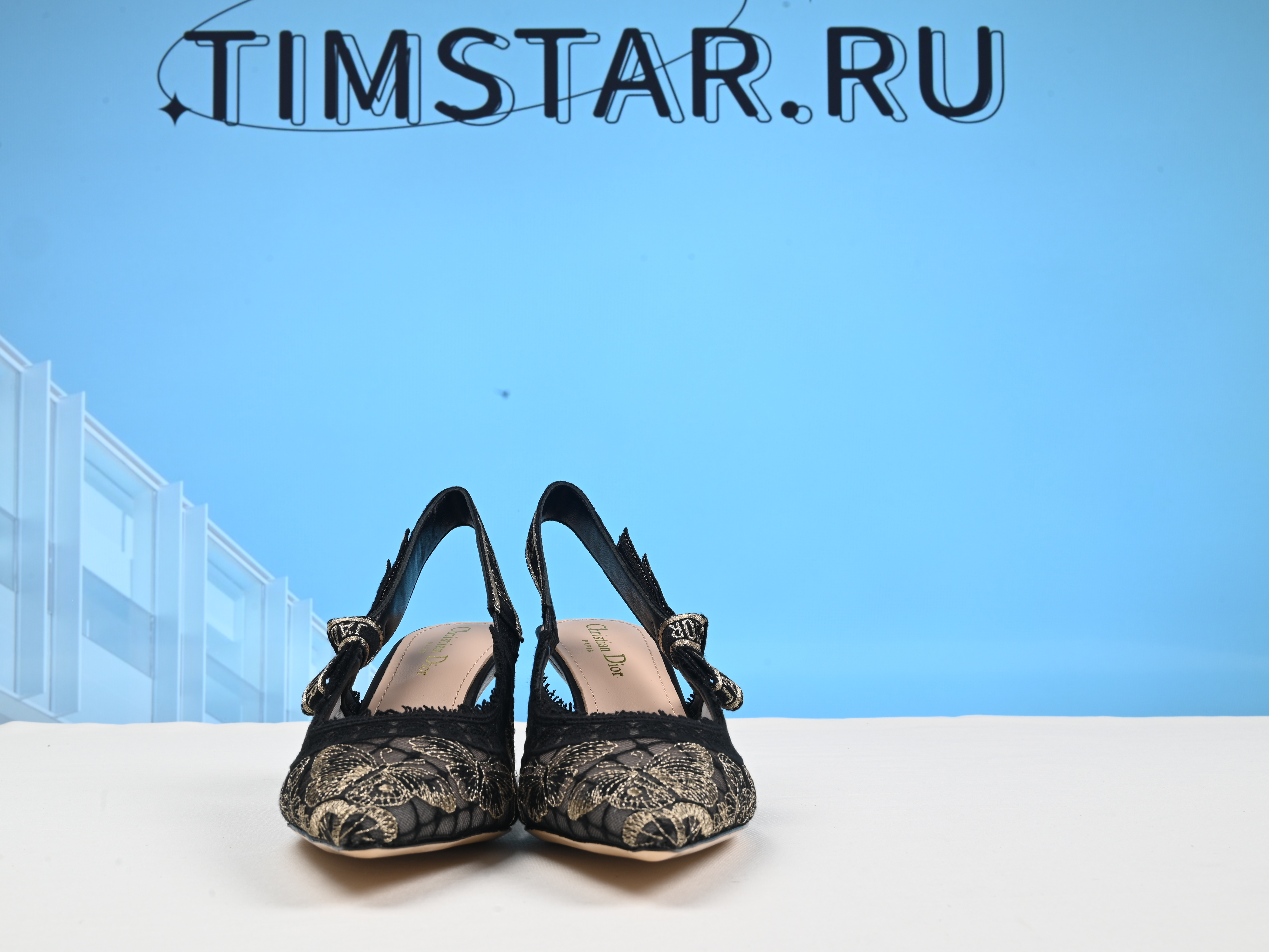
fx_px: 1613
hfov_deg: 42.9
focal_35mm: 44
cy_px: 483
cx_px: 591
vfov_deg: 32.9
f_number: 16
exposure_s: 1/2.5
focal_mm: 40
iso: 100
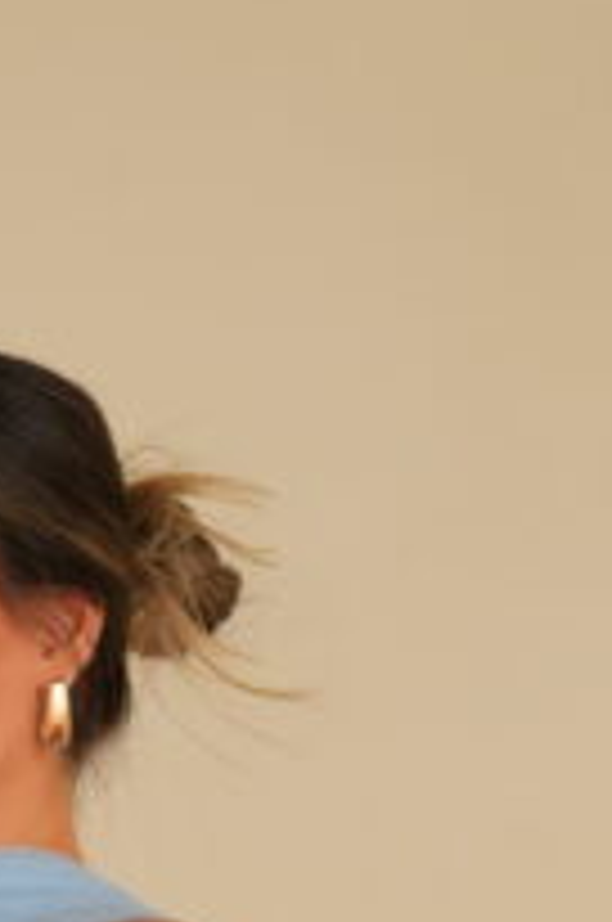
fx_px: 7189
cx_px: 50
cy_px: 2040
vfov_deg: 7.0
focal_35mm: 281
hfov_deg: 4.9
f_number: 5
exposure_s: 1/125
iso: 640
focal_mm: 54
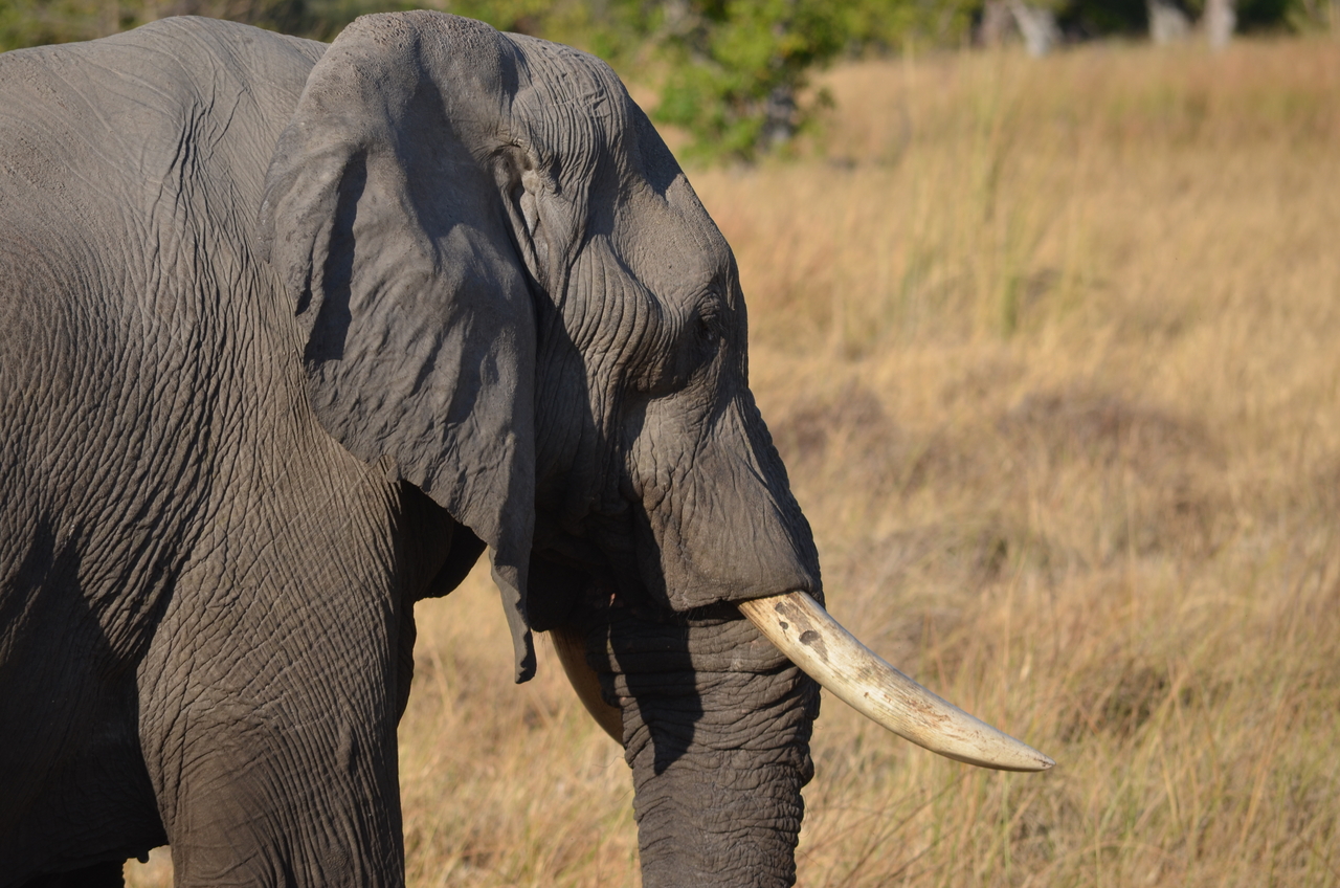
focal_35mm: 405
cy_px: 444
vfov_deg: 3.4
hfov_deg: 5.1
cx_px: 670
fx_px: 15045
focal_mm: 270
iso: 200
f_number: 6.3
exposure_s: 1/640
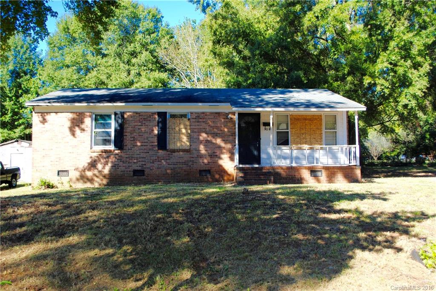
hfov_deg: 53.1
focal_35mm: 36
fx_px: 436
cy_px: 146
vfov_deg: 36.9
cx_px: 218
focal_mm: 24
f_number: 5.6
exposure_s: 1/200
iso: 100
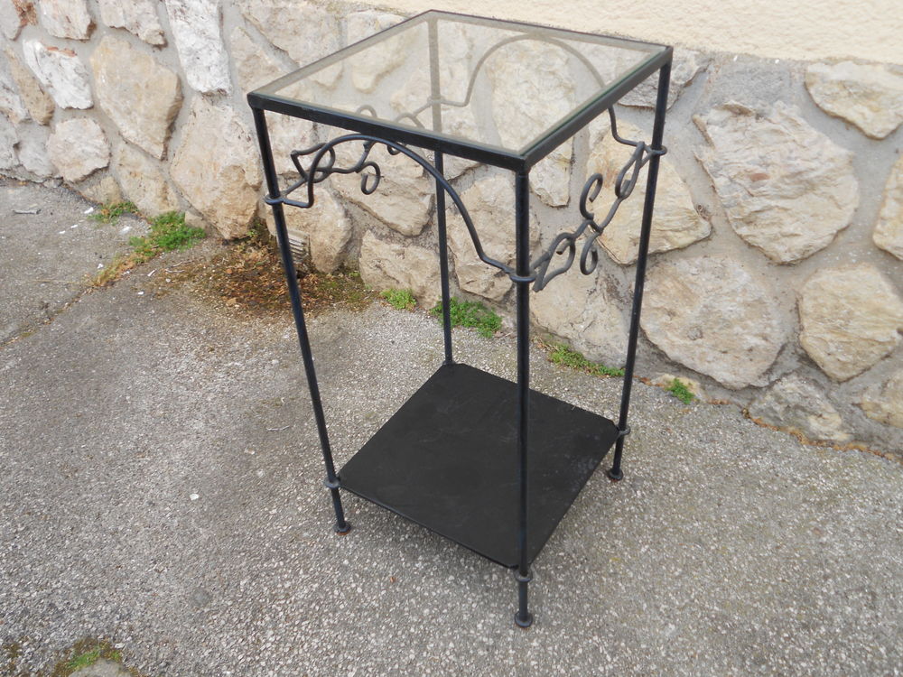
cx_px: 452
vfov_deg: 44.2
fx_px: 835
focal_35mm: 32
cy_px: 338
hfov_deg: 56.8
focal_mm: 5.8
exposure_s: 1/200
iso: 80
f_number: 3.5
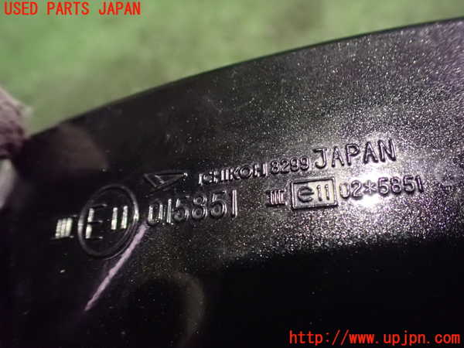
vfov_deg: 46.8
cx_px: 232
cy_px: 174
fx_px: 402
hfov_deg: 60.0
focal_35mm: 30
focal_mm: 5.4
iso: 1600
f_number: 2.3
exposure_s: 1/30
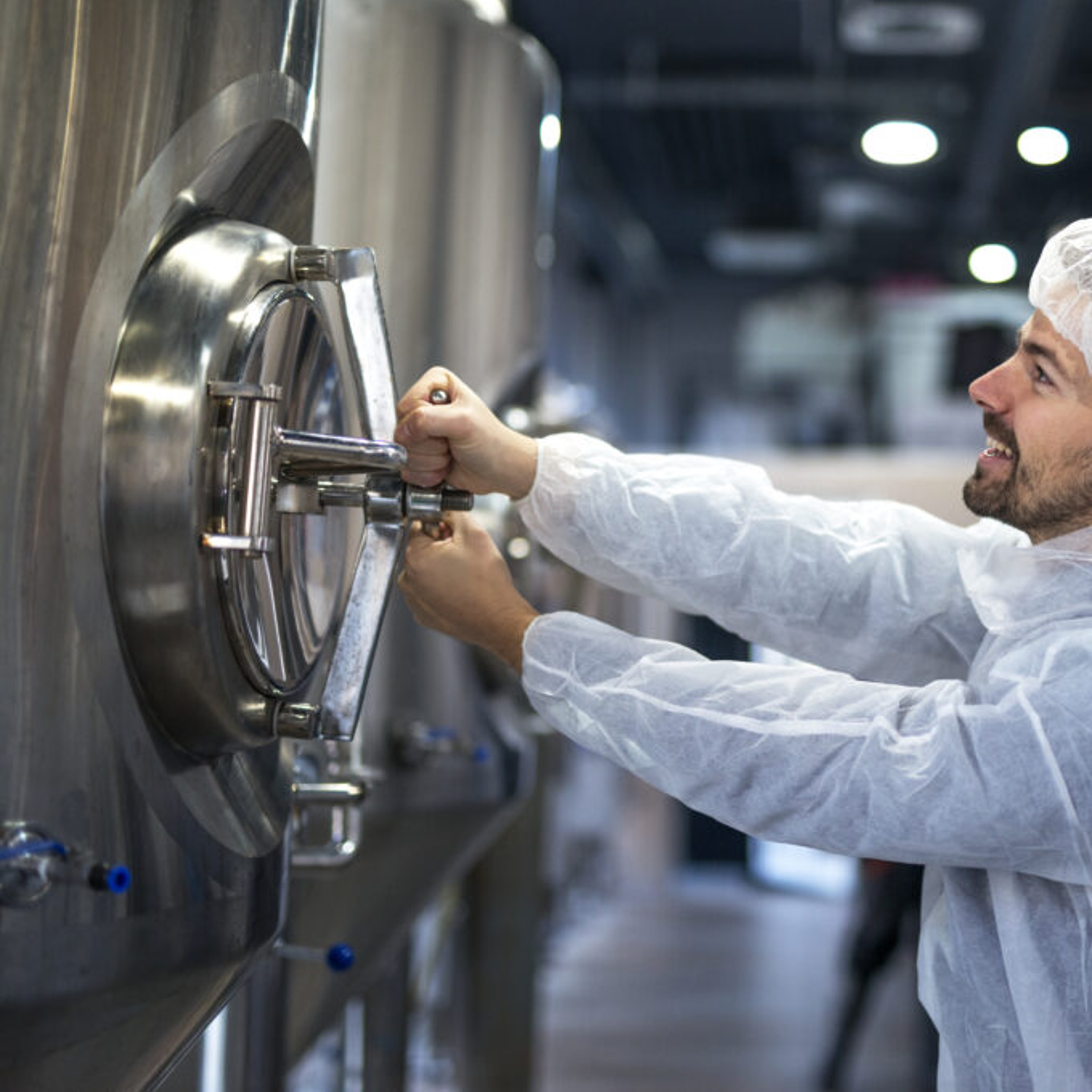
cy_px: 545
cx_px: 745
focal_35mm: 64
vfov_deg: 26.9
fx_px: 2284
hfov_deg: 26.7
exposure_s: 1/400
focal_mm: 50
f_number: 1.6
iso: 500
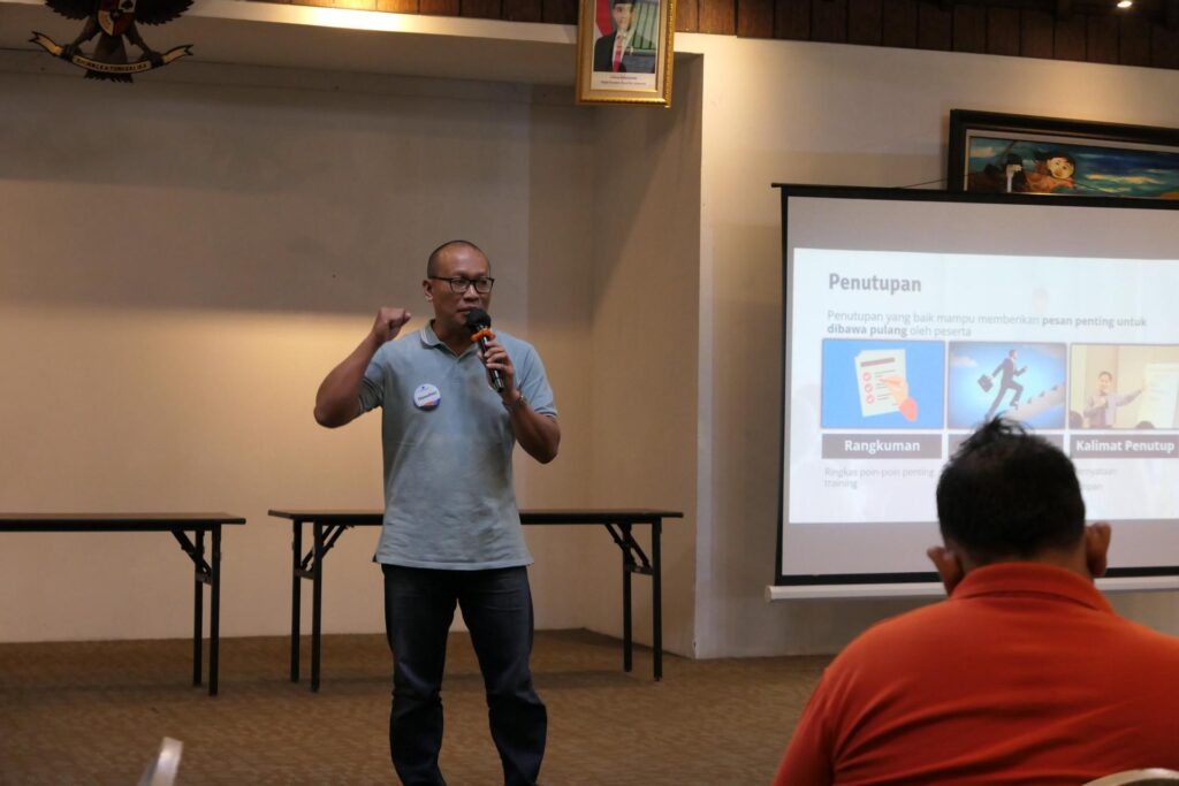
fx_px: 2358
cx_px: 590
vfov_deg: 18.9
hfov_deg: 28.1
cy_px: 393
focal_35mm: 72
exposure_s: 1/80
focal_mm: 26.4
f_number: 2.8
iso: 1600
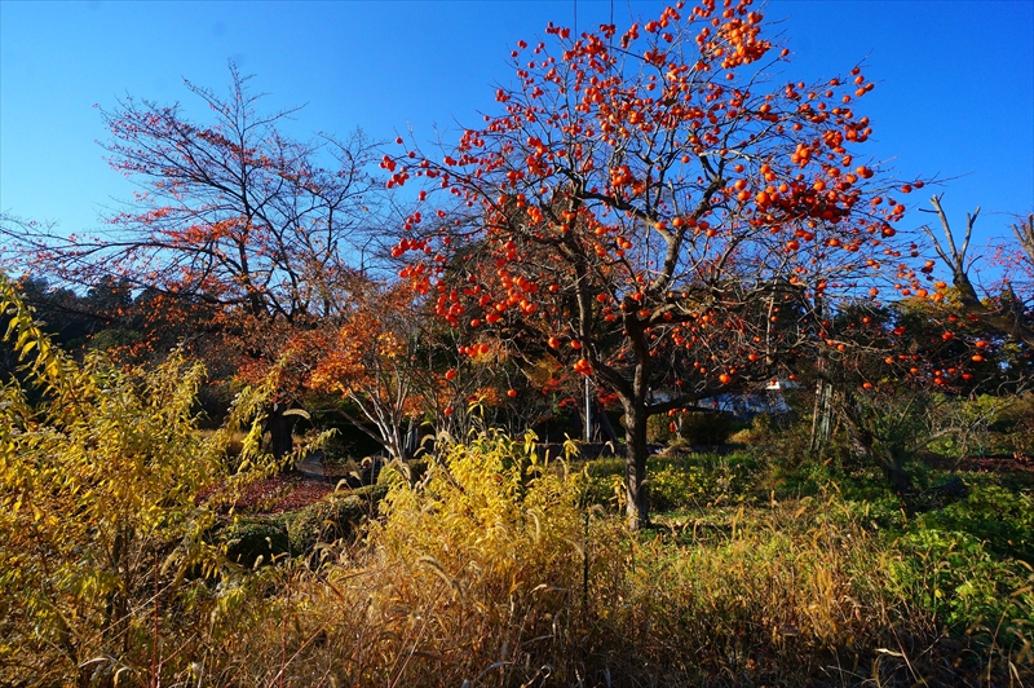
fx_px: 430
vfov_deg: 77.2
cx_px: 517
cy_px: 344
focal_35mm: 15
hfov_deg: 100.4
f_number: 11
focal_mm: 10
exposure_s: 1/320
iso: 400
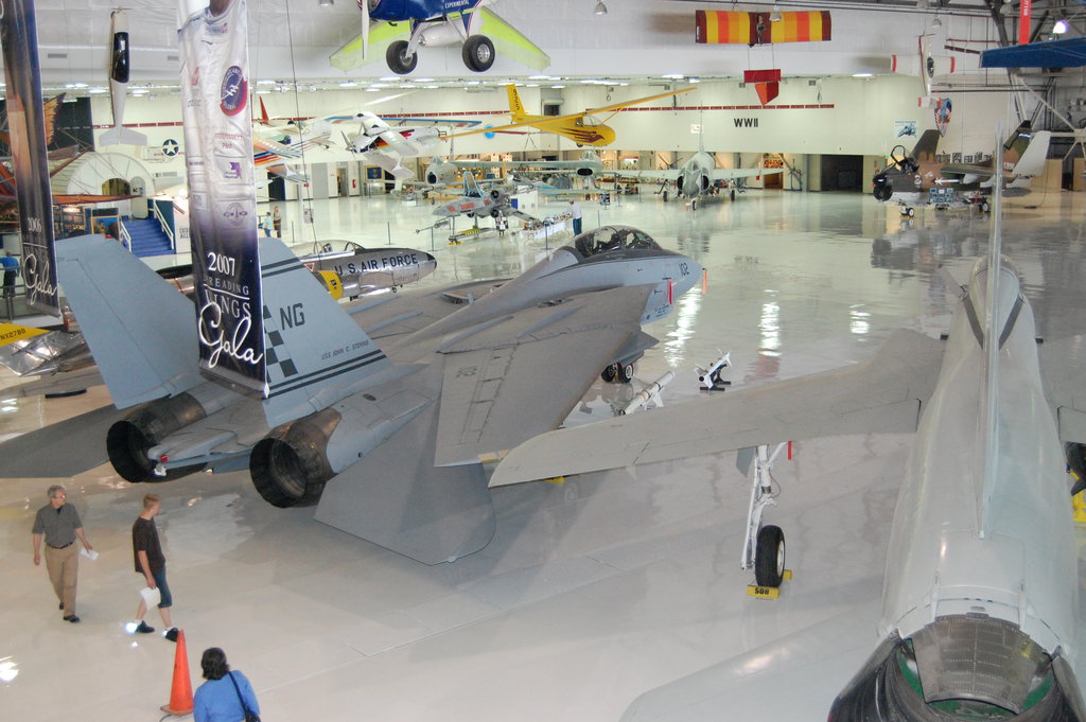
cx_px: 543
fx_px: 1176
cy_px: 361
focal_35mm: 39
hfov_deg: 49.6
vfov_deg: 34.2
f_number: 4.2
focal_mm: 26
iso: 1600
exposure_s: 1/60
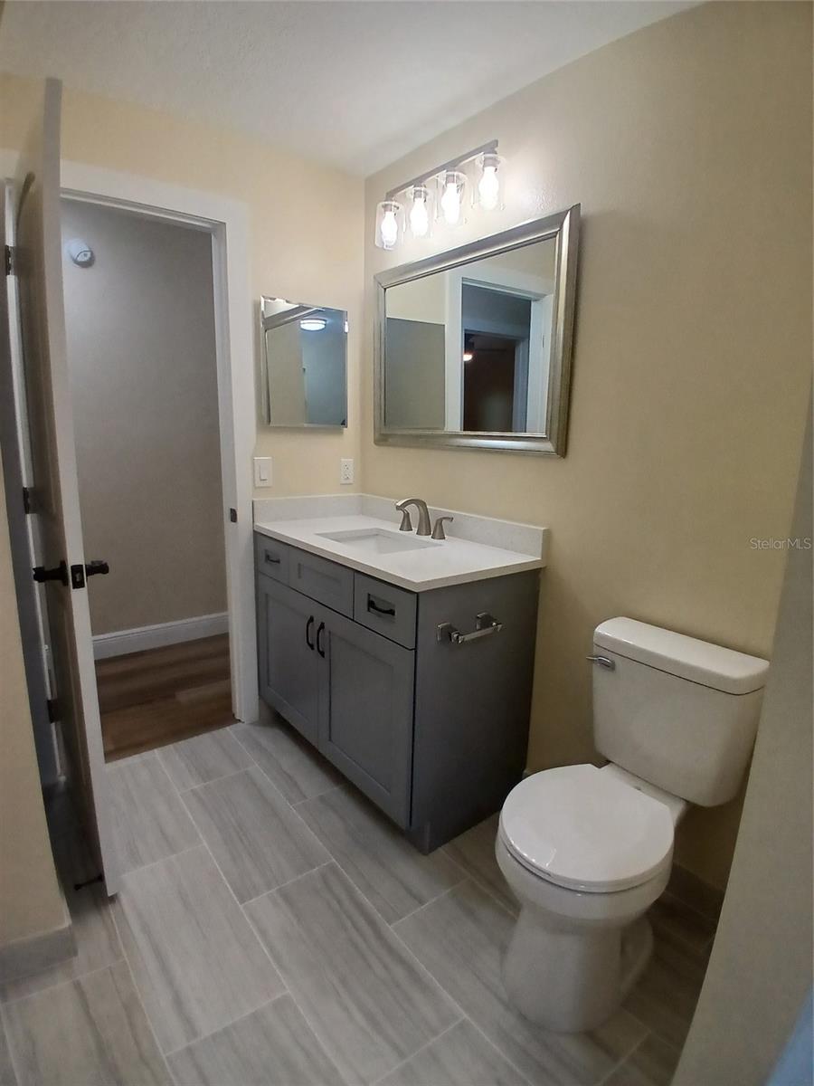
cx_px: 407
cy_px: 543
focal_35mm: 17
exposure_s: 1/60
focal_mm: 1.4
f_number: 2.2
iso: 80
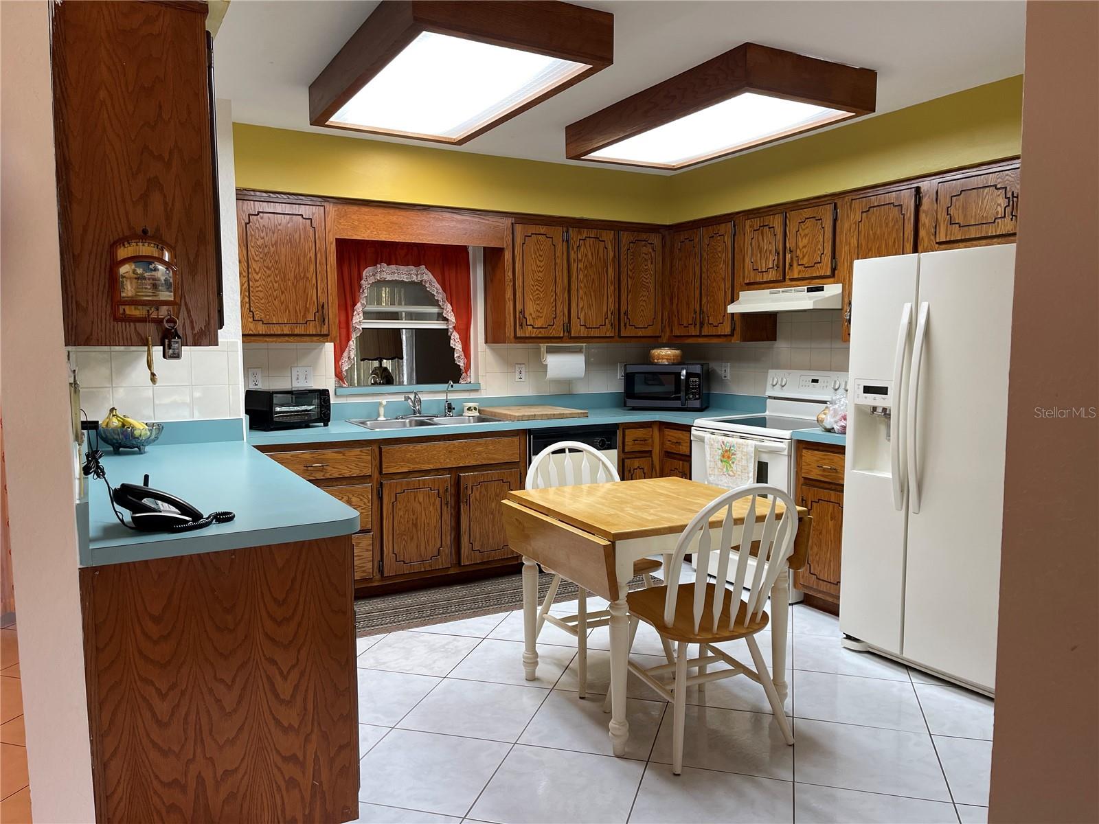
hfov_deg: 69.4
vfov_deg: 54.9
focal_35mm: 25
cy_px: 412
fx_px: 794
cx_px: 550
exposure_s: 1/60
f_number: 1.6
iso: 64
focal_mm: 5.1
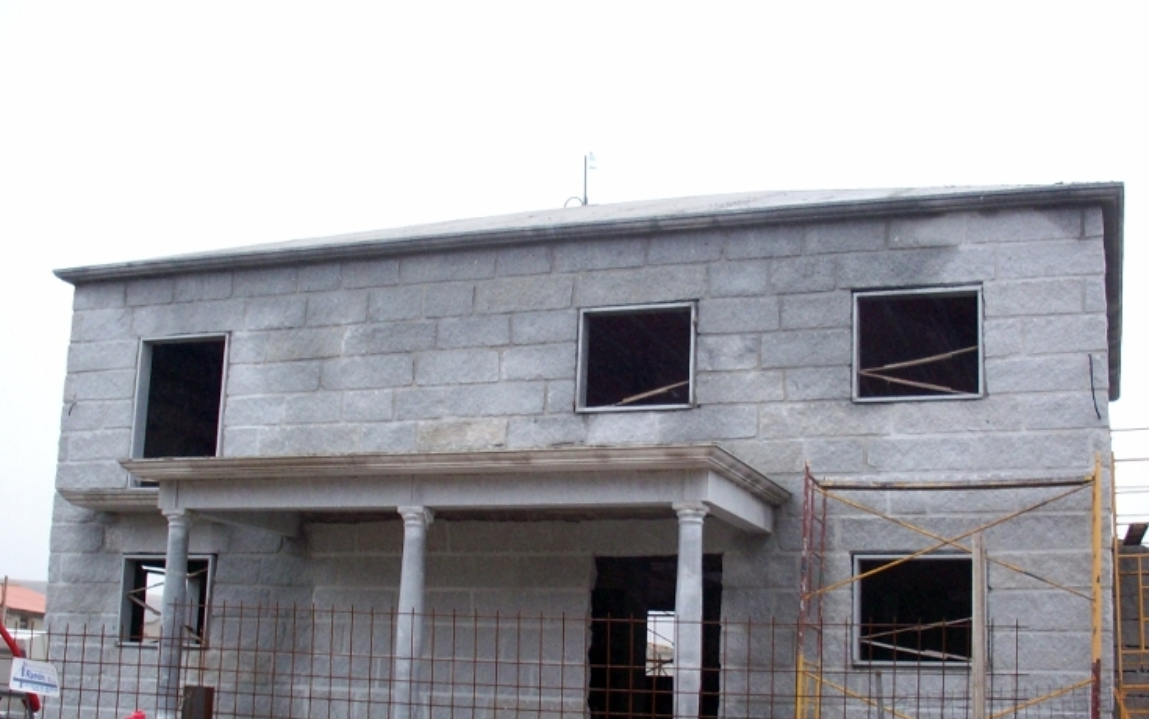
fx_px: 1504
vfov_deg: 26.8
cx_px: 633
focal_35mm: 48
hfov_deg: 41.8
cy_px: 473
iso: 80
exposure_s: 1/97.5
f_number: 2.8
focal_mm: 6.2
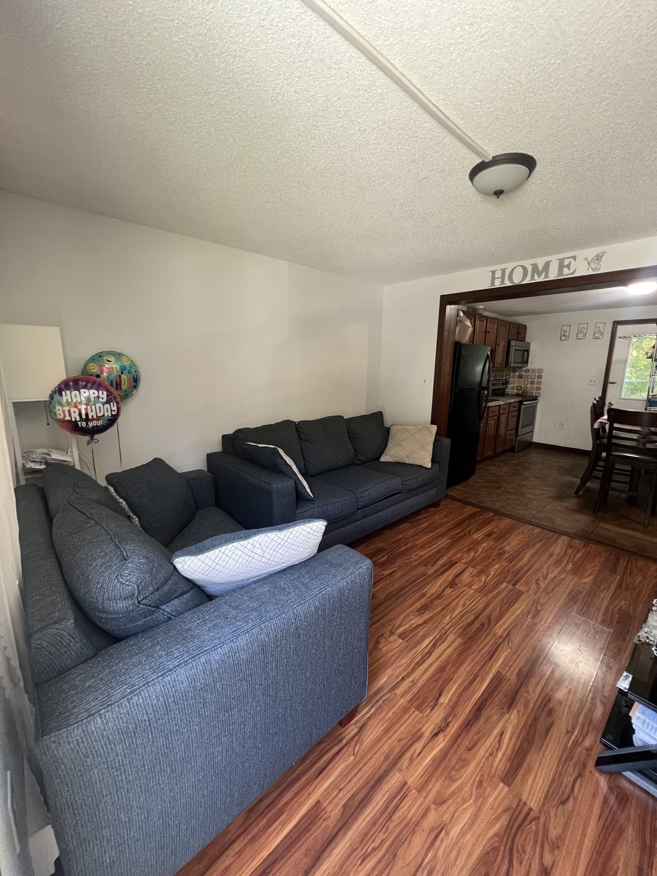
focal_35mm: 13
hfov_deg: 89.9
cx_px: 328
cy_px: 438
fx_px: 329
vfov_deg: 106.2
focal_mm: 1.57
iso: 250
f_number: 1.8
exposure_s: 1/60
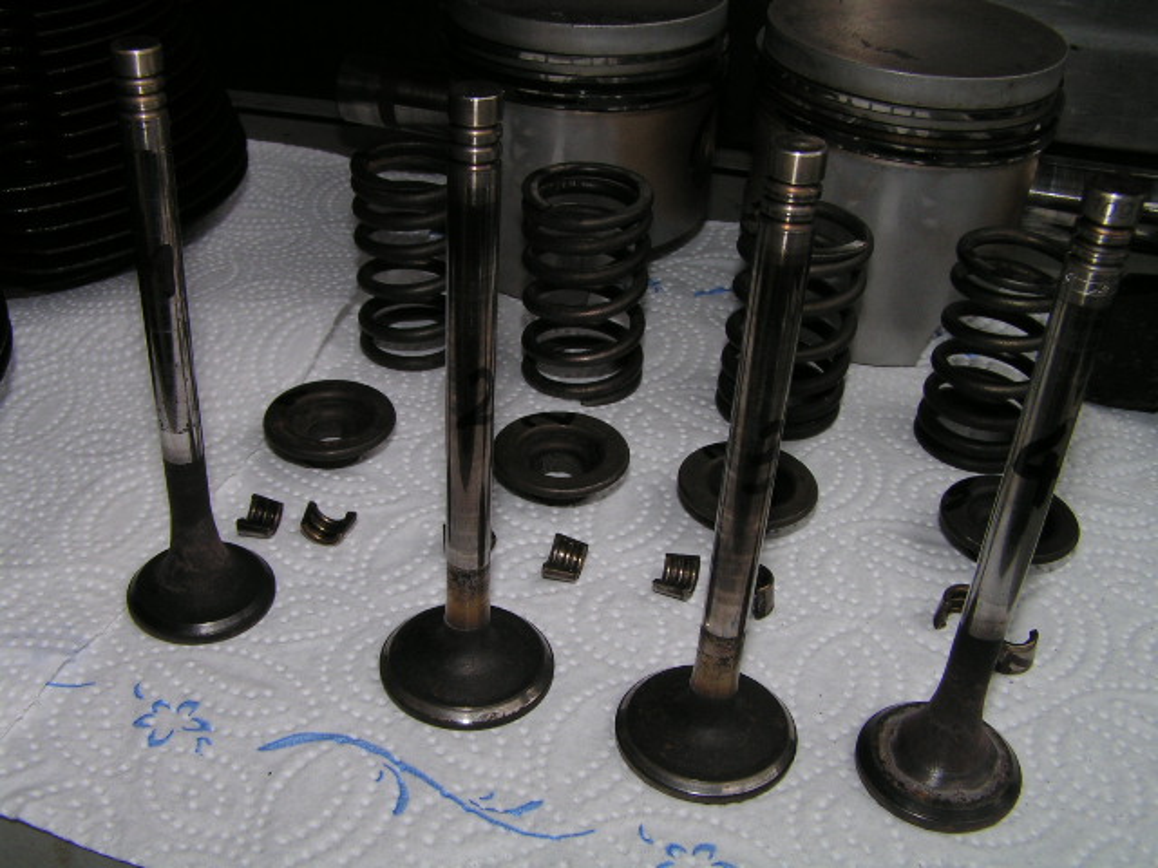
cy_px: 434
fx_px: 1271
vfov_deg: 37.7
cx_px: 579
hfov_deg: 49.0
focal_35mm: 38
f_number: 6.3
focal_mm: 6.3
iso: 50
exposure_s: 1/40
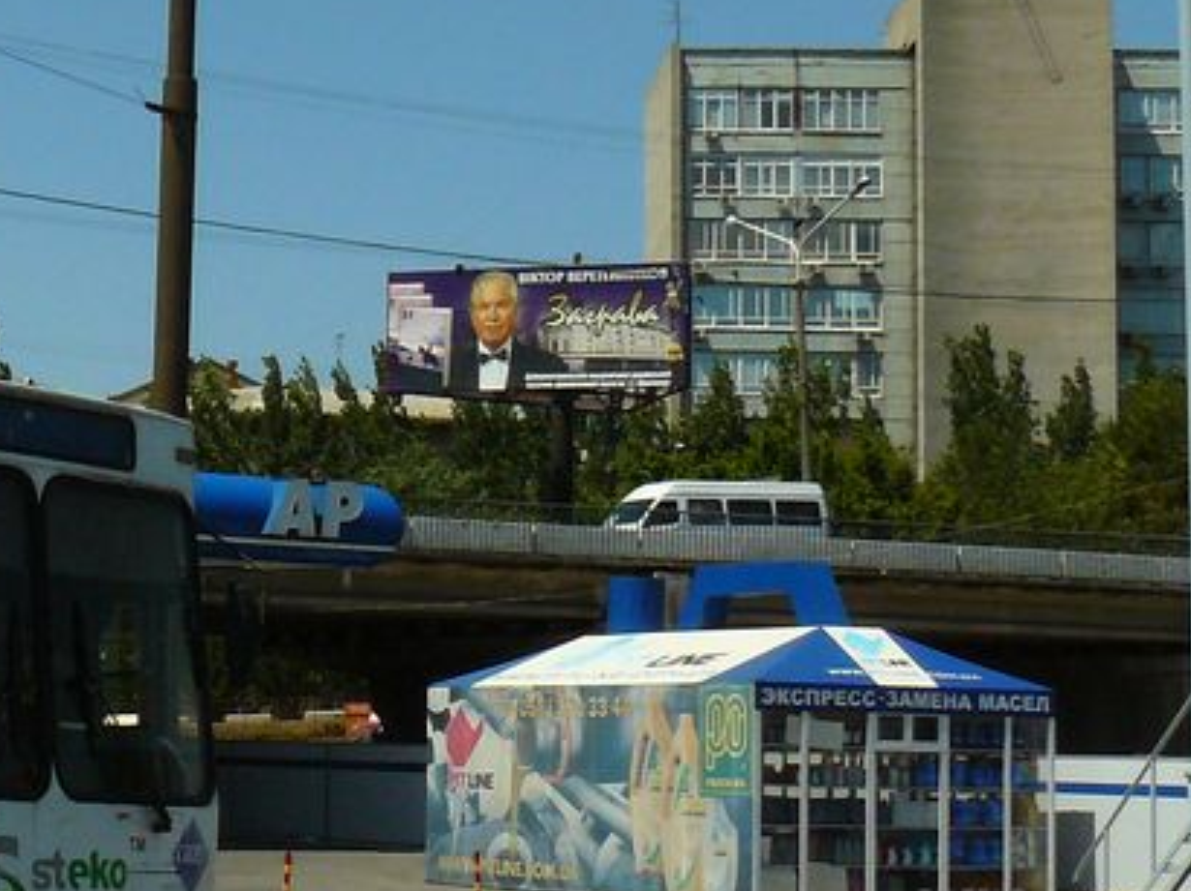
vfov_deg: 15.5
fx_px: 3267
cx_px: -273
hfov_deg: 19.4
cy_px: 438
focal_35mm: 95
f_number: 5.6
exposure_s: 1/1300
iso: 200
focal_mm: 6.3
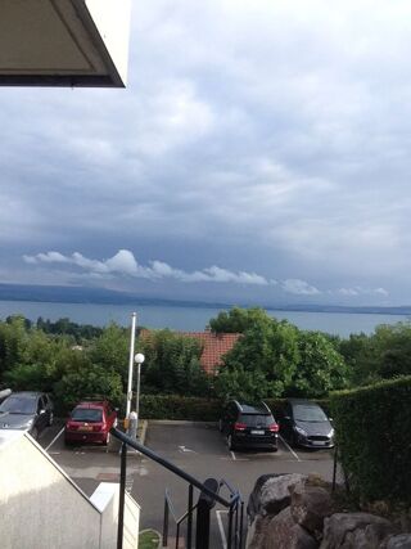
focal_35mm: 35
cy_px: 274
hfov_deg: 40.7
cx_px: 206
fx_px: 554
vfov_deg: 52.6
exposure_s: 1/345
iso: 32
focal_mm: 2.18
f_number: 2.4
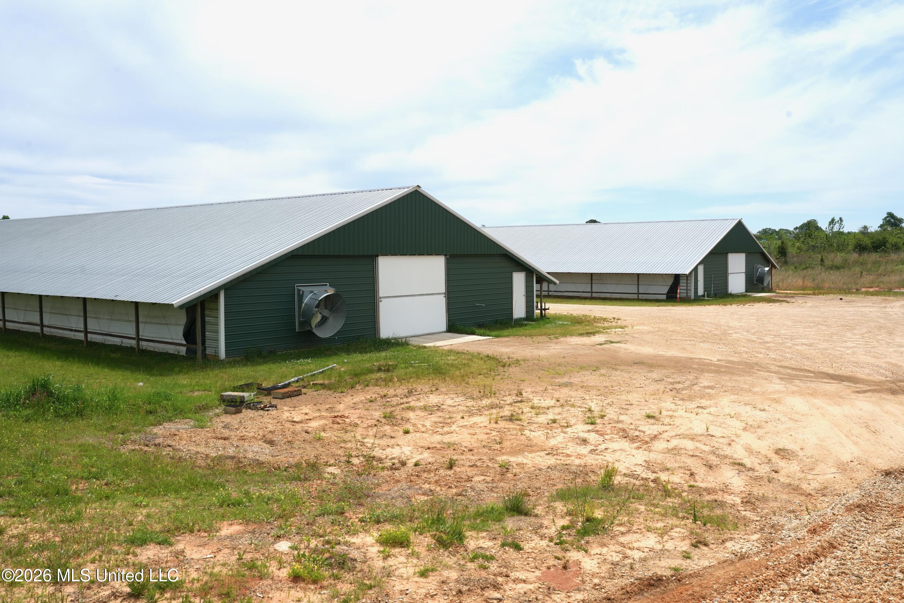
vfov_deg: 45.0
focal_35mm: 29
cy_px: 302
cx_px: 452
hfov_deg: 63.7
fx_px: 728
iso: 320
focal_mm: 29
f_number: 11
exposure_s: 1/800
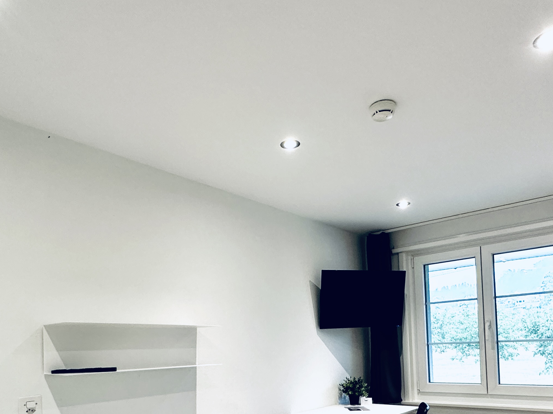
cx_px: 266
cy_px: 337
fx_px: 447
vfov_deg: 46.8
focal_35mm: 28
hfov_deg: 63.4
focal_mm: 2.22
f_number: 2.2
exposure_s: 1/100
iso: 200
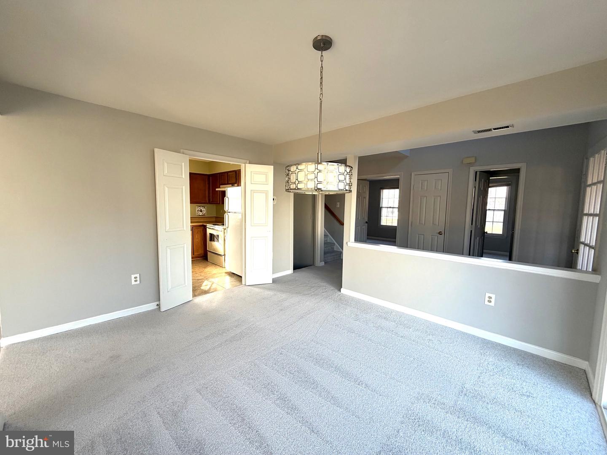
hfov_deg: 102.1
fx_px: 245
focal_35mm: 14
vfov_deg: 85.7
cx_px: 304
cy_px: 228
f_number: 2.2
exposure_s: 1/121
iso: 100
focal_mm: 2.22
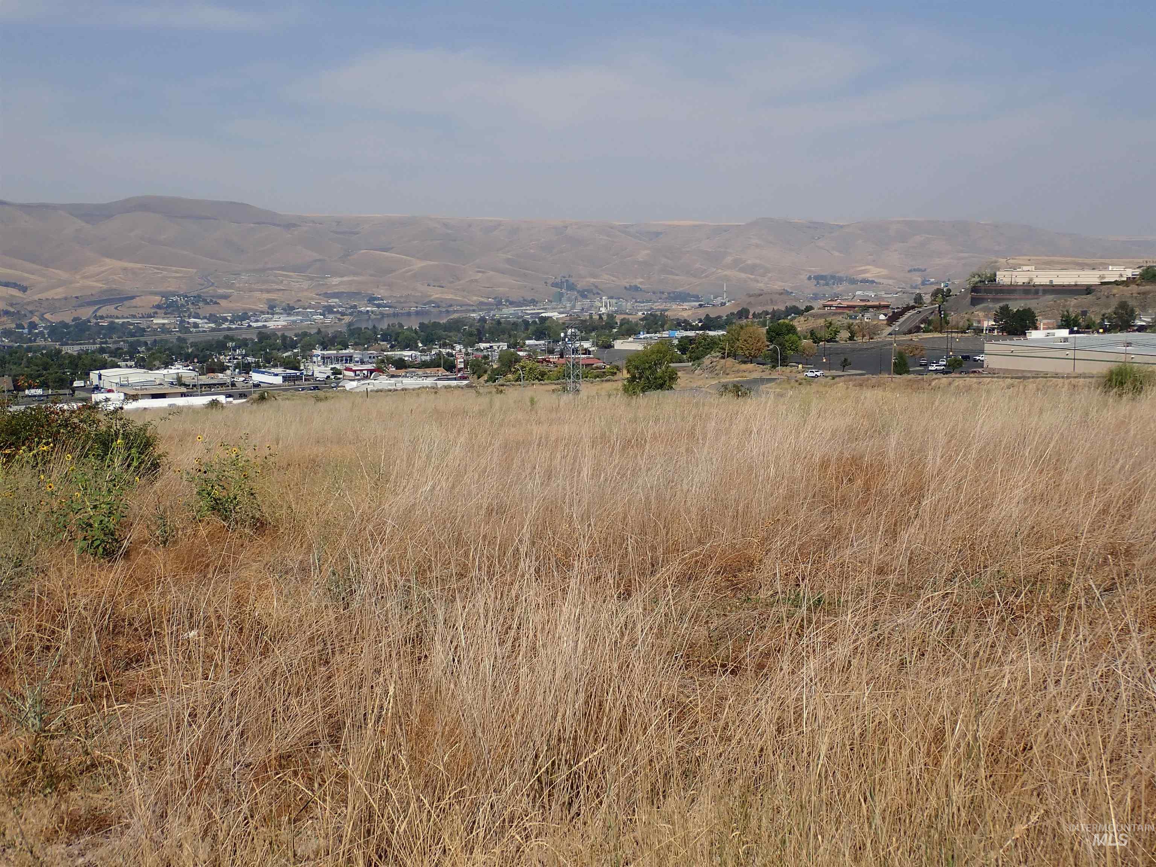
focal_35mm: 40
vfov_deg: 36.0
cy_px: 434
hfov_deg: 46.8
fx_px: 1336
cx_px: 578
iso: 100
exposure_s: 1/200
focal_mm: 7.34
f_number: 11
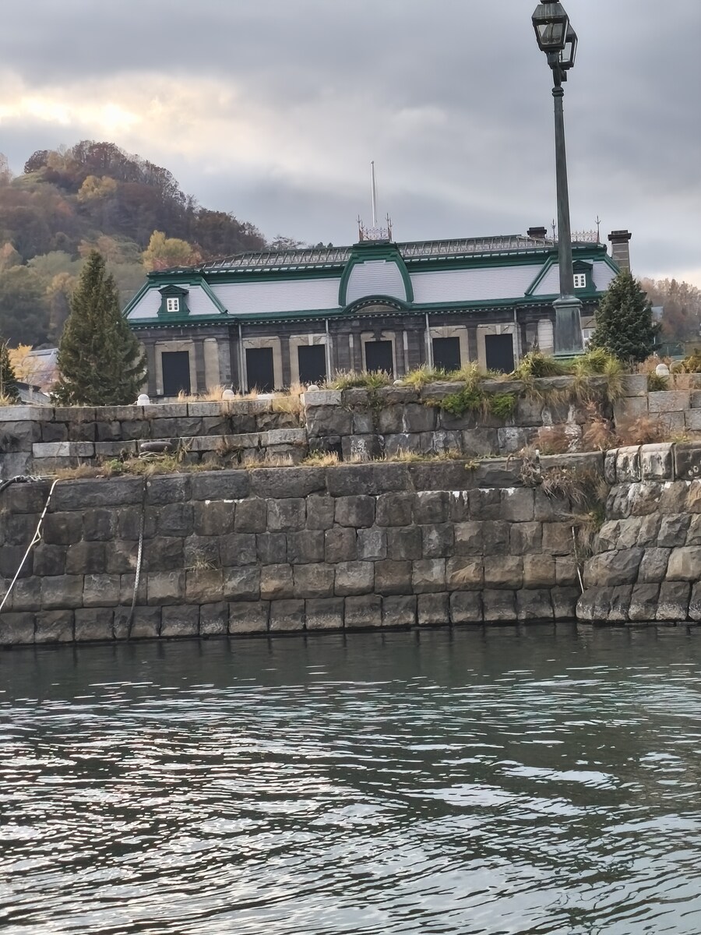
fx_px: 2484
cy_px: 468
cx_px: 350
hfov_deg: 16.1
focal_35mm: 92
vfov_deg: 21.3
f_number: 1.65
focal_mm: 6.18
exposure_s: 1/433
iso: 50
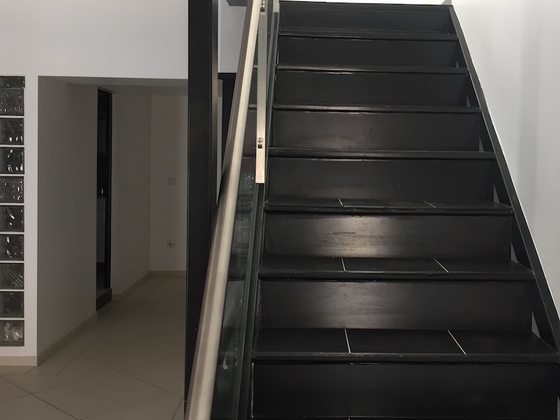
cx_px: 335
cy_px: 188
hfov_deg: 44.6
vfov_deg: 34.3
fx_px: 679
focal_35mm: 42
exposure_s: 1/33
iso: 40
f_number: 2.2
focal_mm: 4.15
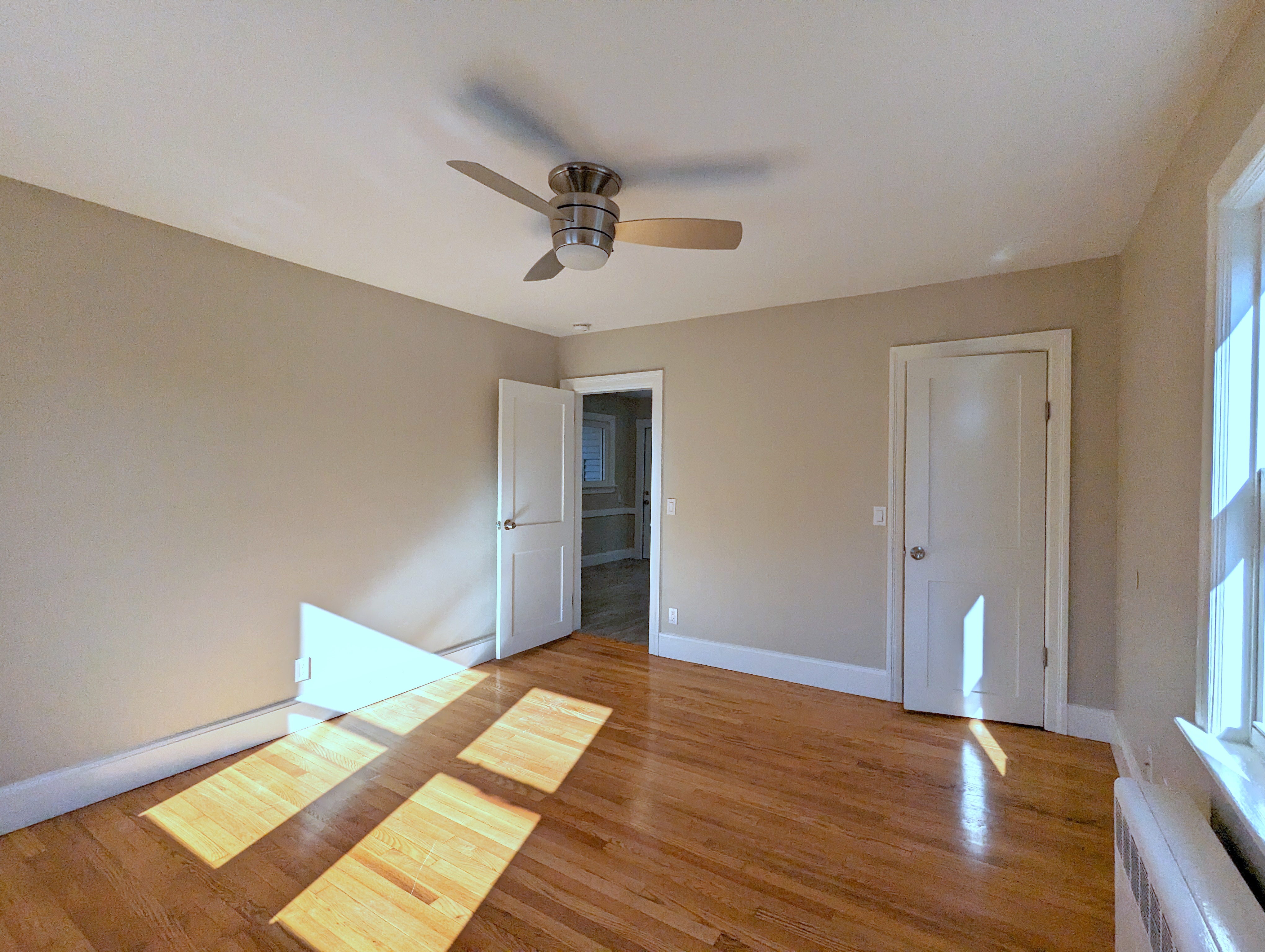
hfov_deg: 94.4
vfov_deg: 78.2
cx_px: 632
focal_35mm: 16
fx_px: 586
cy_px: 476
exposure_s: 1/838
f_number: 2.2
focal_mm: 2.35
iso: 51
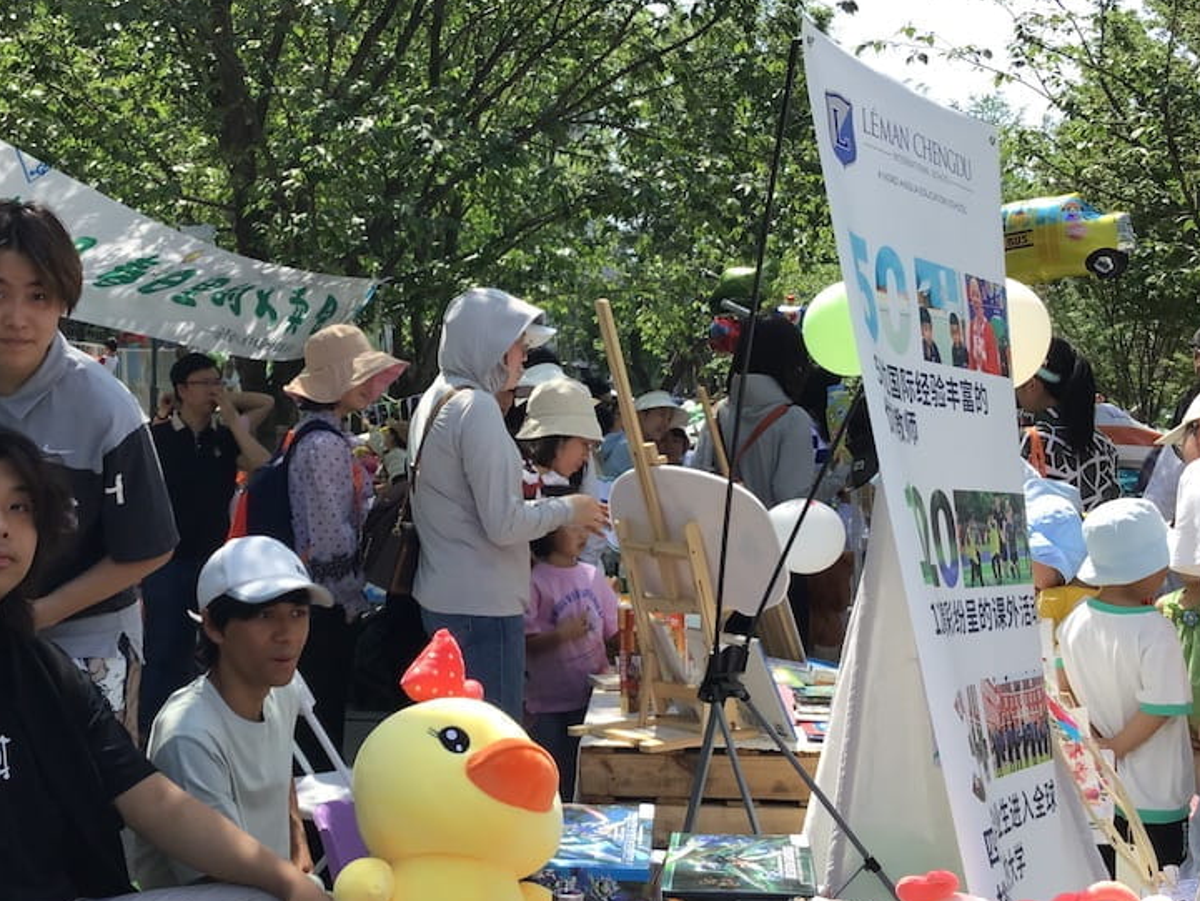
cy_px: 471
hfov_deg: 42.6
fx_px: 1526
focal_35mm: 44
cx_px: 448
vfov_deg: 32.9
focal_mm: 3.3
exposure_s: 1/562
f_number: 2.4
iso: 25
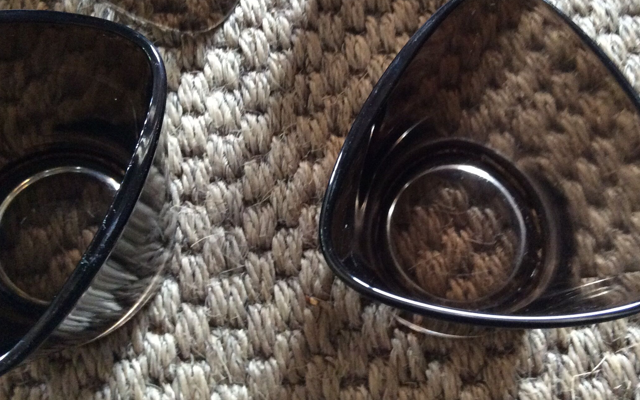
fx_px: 750
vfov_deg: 29.8
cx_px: 365
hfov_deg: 46.1
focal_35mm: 43
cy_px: 166
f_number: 2.4
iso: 250
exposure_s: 1/17
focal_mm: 3.3
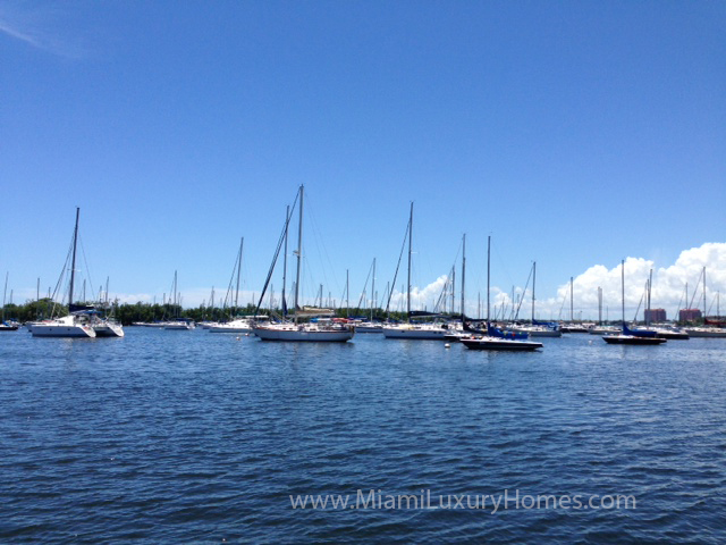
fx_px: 692
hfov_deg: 55.4
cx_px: 363
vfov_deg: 42.9
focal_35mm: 33
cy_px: 272
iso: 50
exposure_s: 1/2262
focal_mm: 4.12
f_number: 2.4
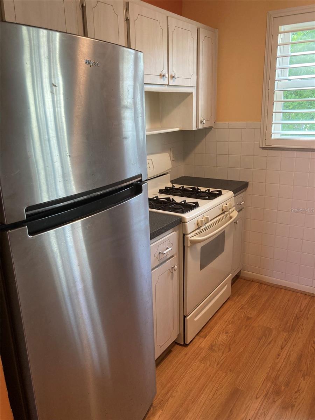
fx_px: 340
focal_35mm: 28
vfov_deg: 63.4
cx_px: 158
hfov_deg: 49.7
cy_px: 210
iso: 100
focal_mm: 3.99
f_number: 1.8
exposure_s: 1/60
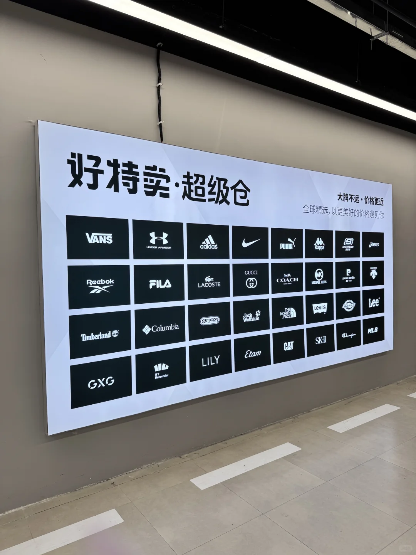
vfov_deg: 71.6
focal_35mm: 24
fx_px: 385
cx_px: 208
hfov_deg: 56.8
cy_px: 278
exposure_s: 1/161
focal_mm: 6.76
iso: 64
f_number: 1.78
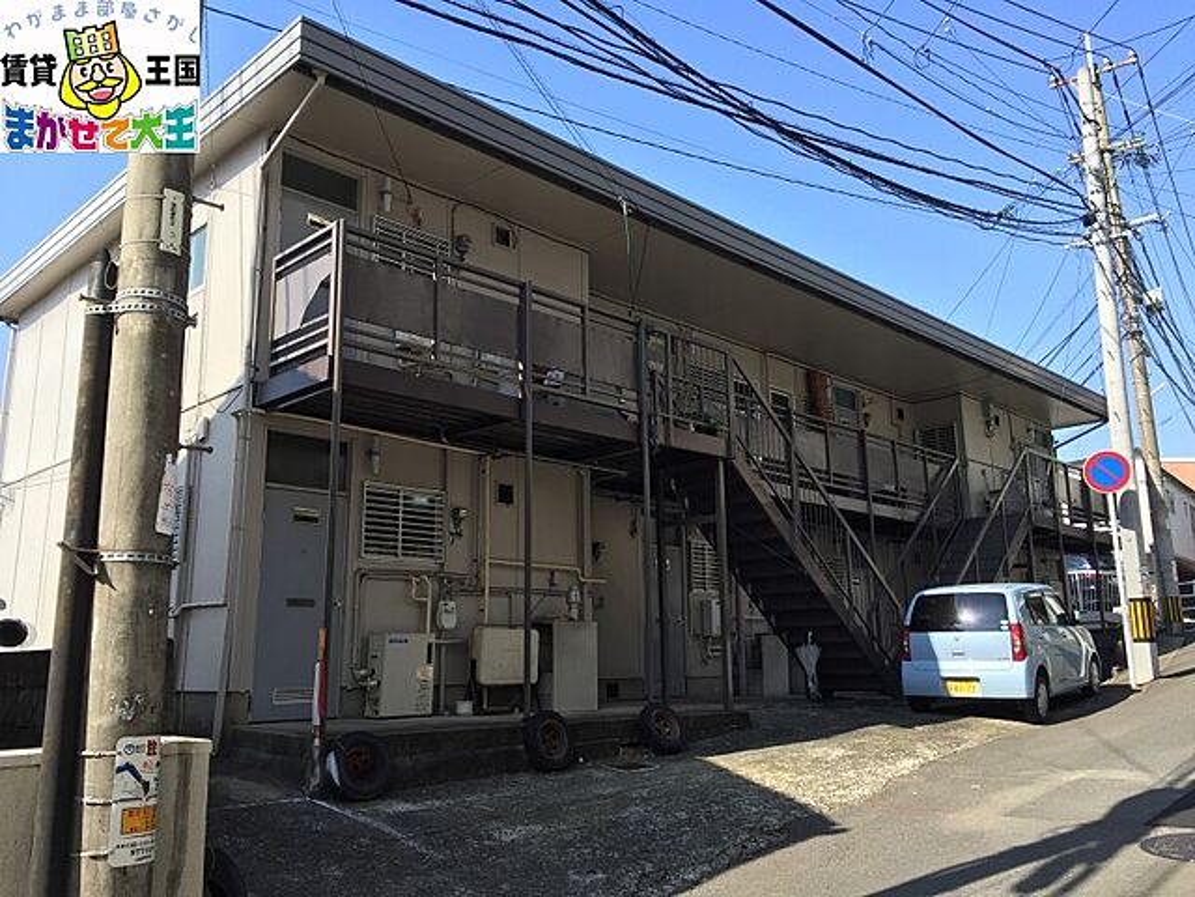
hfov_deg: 61.7
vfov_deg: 48.2
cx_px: 598
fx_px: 1001
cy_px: 448
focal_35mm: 29
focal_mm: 4.15
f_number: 2.2
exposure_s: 1/1041
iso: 32
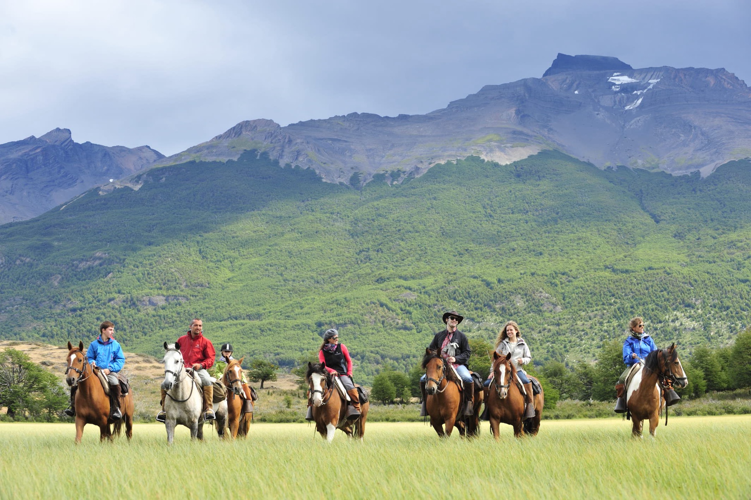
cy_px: 250
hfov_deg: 28.9
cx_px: 376
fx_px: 1459
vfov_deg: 19.4
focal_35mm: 70
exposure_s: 1/250
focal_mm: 70
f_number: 8
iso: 800
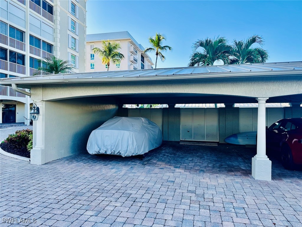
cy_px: 114
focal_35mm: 24
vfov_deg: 56.8
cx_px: 151
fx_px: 209
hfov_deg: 71.6
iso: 80
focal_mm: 6.86
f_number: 1.78
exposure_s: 1/685
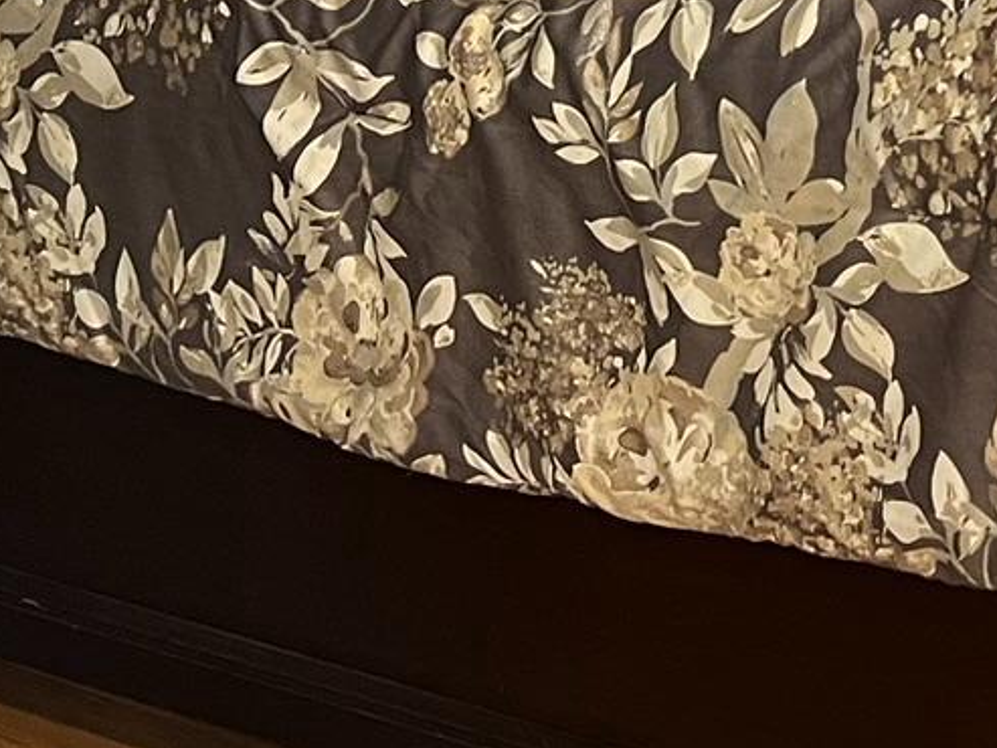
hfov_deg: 15.2
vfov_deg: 12.6
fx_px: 3111
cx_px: 1895
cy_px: -572
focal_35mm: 108
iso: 200
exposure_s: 1/60
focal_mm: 5.7
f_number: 1.5
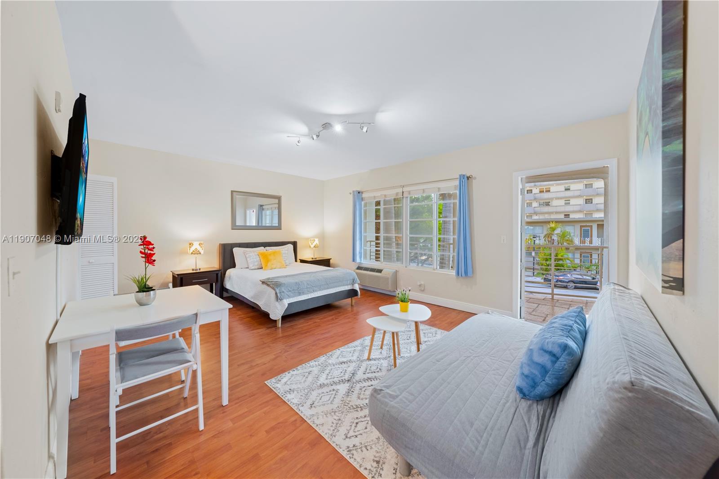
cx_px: 360
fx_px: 240
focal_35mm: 12
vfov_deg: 90.0
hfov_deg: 112.6
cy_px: 240
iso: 100
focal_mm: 12
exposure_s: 1/2
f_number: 7.1
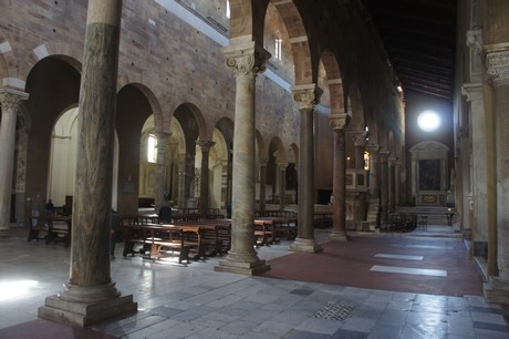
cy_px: 170
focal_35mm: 27
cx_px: 254
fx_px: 381
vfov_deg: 47.9
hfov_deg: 67.4
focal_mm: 18
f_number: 3.5
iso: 800
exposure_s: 1/30
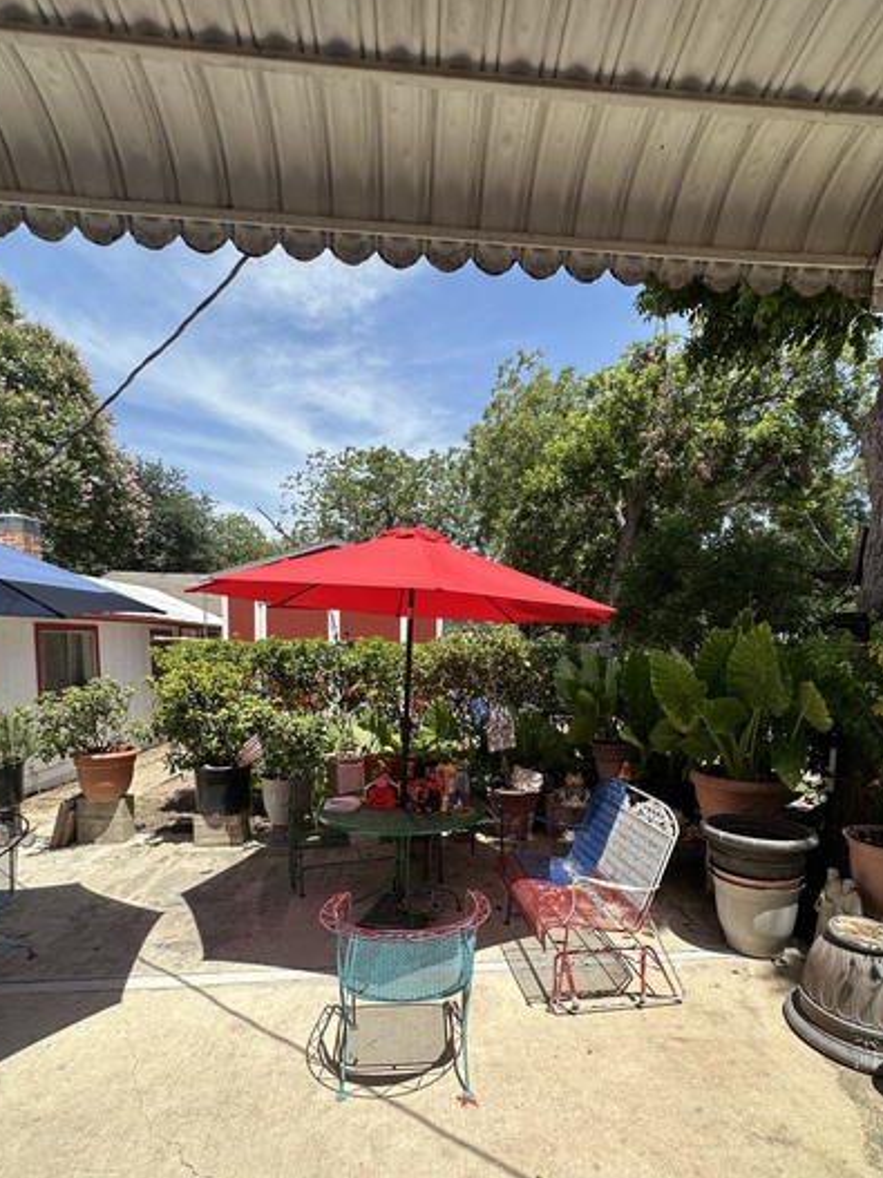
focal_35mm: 17
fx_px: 578
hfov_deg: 74.6
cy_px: 680
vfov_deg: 90.4
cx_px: 467
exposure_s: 1/1182
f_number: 2.2
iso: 40
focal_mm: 2.22
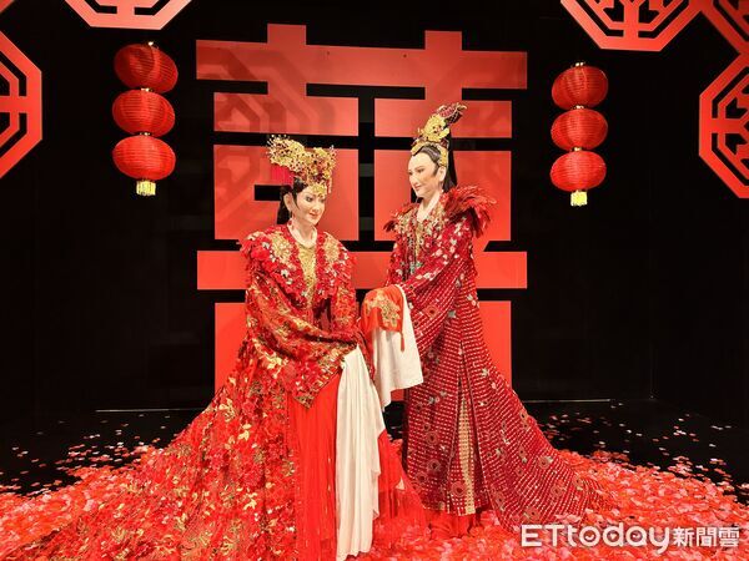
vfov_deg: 56.8
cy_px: 280
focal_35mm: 24
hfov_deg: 71.6
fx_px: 519
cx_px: 374
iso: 125
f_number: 1.78
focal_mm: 6.86
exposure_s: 1/60
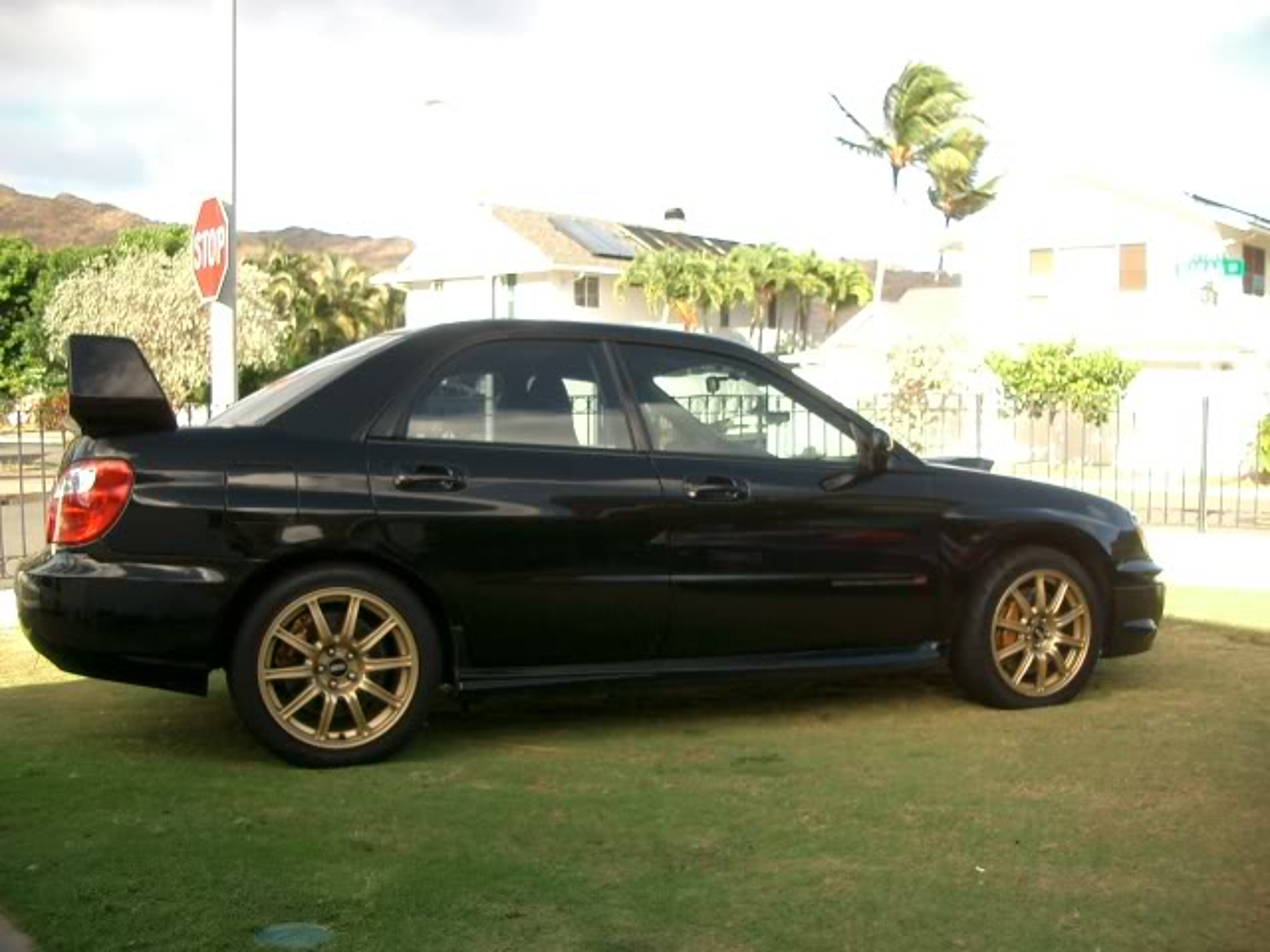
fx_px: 1284
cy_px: 476
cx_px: 635
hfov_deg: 52.6
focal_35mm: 35
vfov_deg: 40.7
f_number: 2.6
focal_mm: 5.8
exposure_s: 1/320
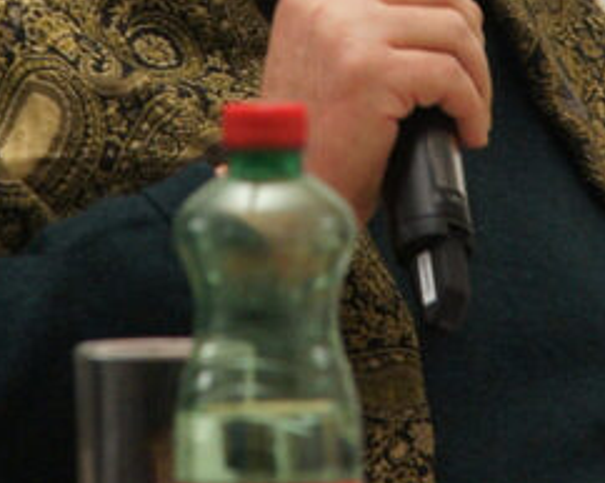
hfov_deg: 3.1
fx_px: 11241
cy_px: -156
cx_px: 348
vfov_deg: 2.5
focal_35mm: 629
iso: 1600
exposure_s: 1/30
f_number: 5.6
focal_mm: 135
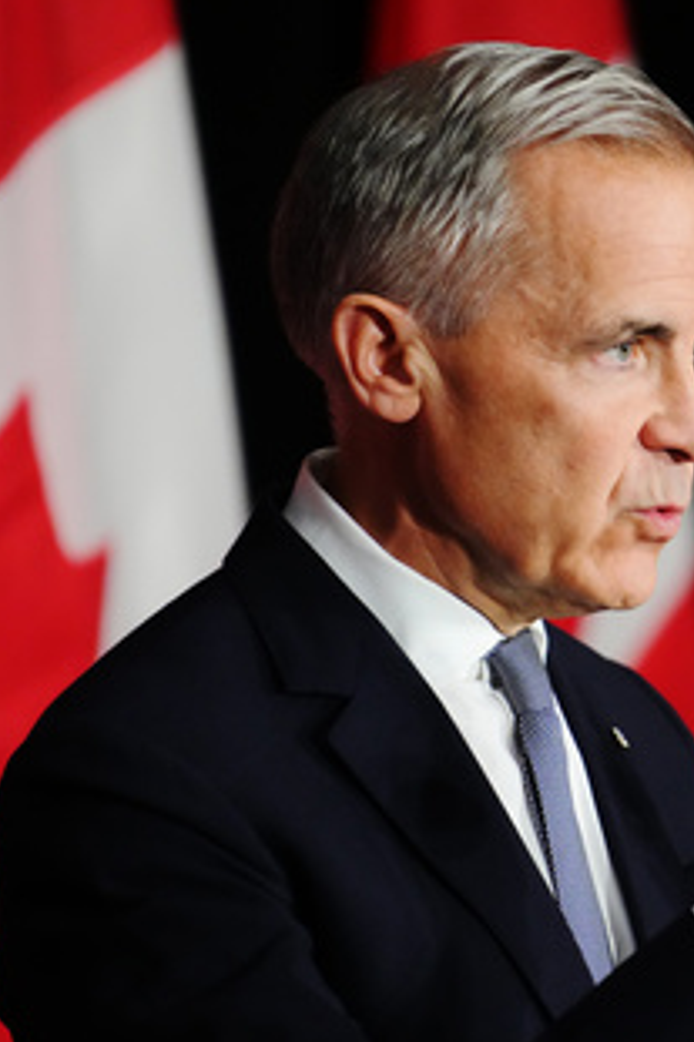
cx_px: 650
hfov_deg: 3.0
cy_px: 477
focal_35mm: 461
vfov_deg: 4.5
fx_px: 13344
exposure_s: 1/400
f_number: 4
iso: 6400
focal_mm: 280
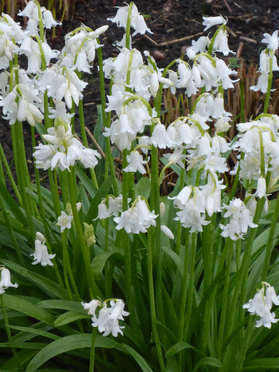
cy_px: 186
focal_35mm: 141
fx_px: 1515
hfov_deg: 10.5
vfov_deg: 14.0
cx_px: 140
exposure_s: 1/200
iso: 800
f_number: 5.9
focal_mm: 22.8
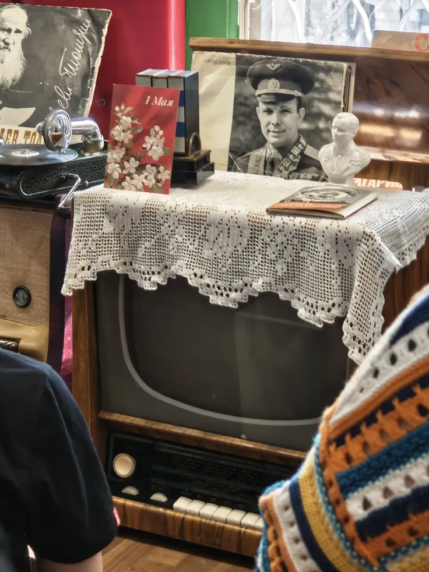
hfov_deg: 16.8
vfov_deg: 22.3
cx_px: 236
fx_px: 1455
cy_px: 303
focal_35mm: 88
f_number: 2
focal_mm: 9
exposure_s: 1/50
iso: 250
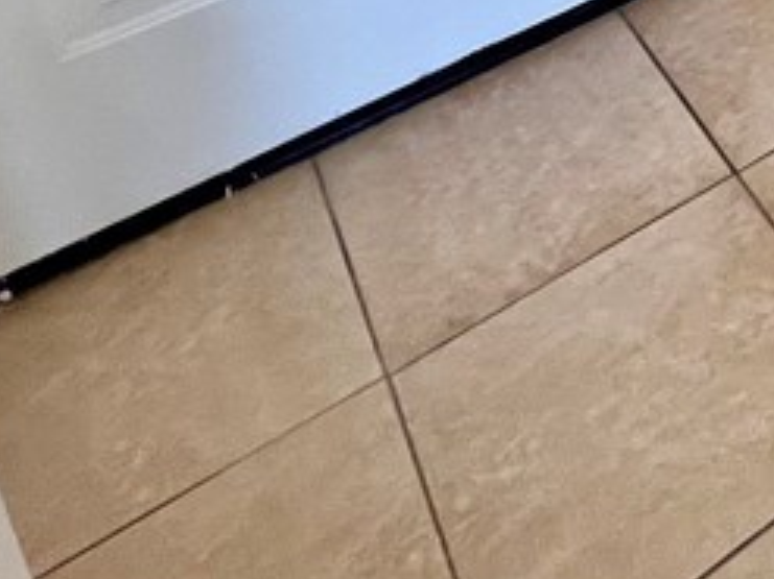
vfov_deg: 18.8
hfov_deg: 27.6
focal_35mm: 54
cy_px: -538
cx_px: 1078
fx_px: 1207
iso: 200
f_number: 1.8
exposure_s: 1/60
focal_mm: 1.57
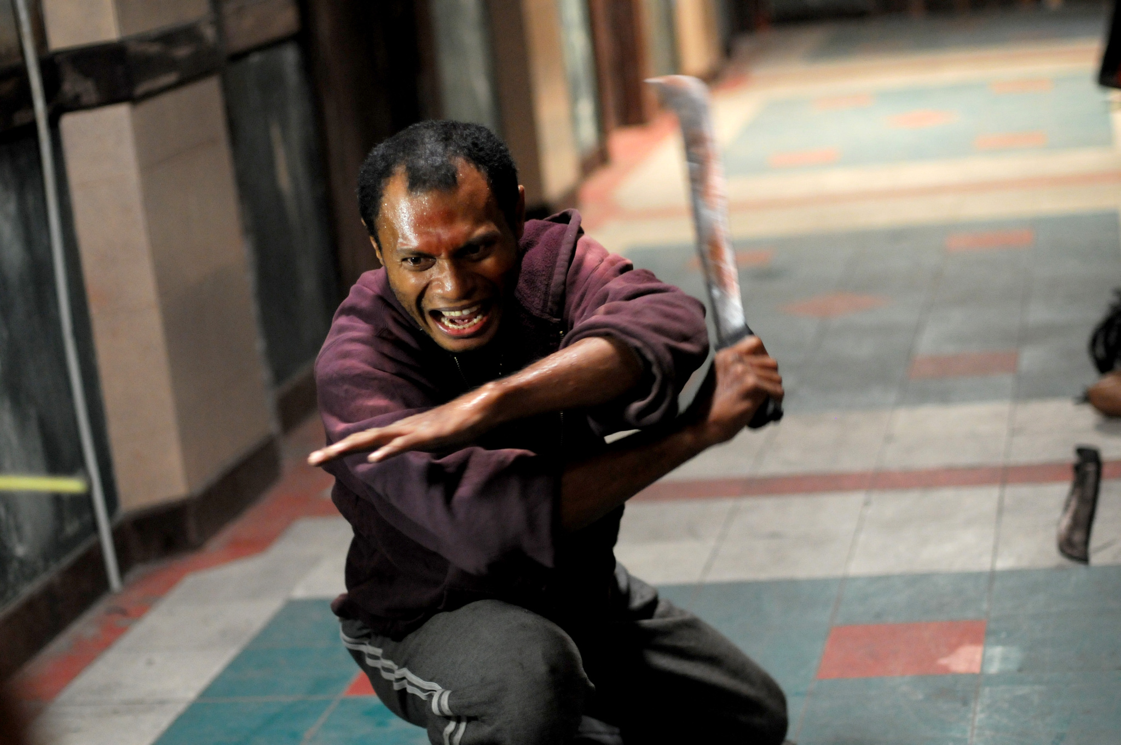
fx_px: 2332
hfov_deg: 27.0
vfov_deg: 18.1
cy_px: 372
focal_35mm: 75
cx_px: 560
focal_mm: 50
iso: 1250
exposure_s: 1/160
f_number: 1.8
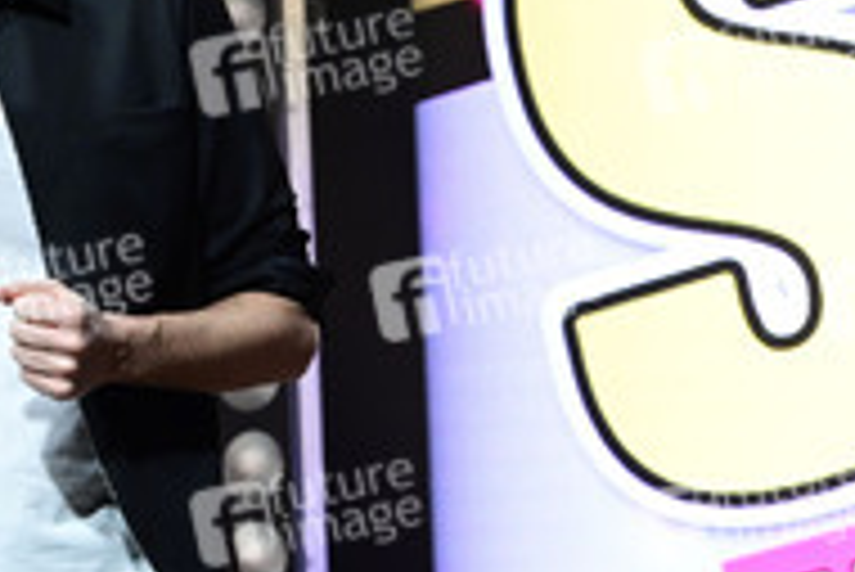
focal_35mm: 403
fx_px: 9578
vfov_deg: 3.4
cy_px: 176
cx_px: -83
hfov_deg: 5.1
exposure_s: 1/320
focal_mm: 170
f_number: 6.3
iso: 3200
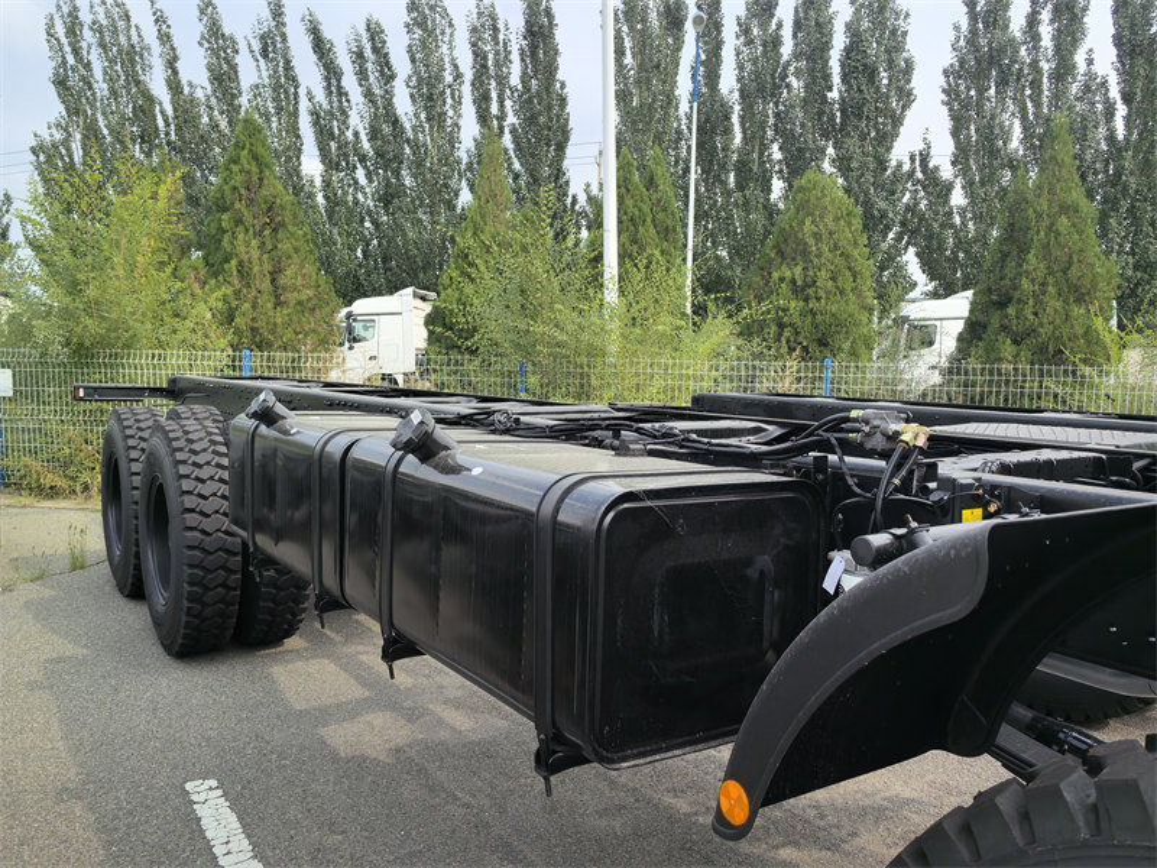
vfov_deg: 49.7
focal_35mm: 28
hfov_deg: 63.4
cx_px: 578
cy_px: 434
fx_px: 936
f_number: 2
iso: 50
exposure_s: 1/1701
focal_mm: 5.75
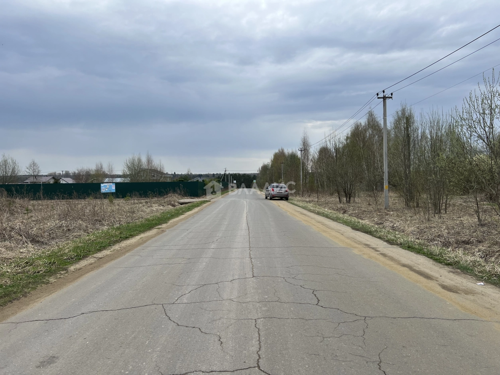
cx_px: 250
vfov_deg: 53.1
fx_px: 376
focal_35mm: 26
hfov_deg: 67.3
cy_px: 188
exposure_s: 1/3257
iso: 50
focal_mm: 5.7
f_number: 1.5
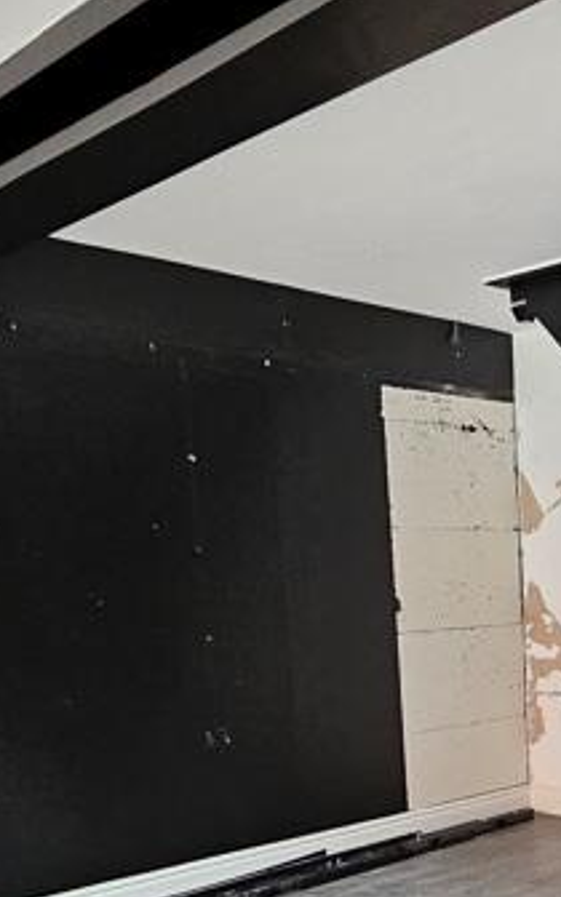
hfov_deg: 28.4
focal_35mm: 42
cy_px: 796
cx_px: 577
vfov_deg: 43.4
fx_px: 1027
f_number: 2.2
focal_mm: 2.2
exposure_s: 1/50
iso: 200
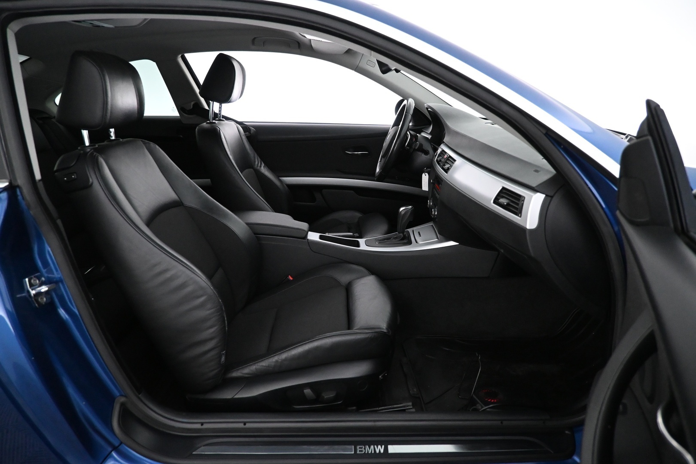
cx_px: 348
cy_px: 232
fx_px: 464
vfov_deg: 53.1
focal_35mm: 24
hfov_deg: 73.7
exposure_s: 1/60
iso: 4000
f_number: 4
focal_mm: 16
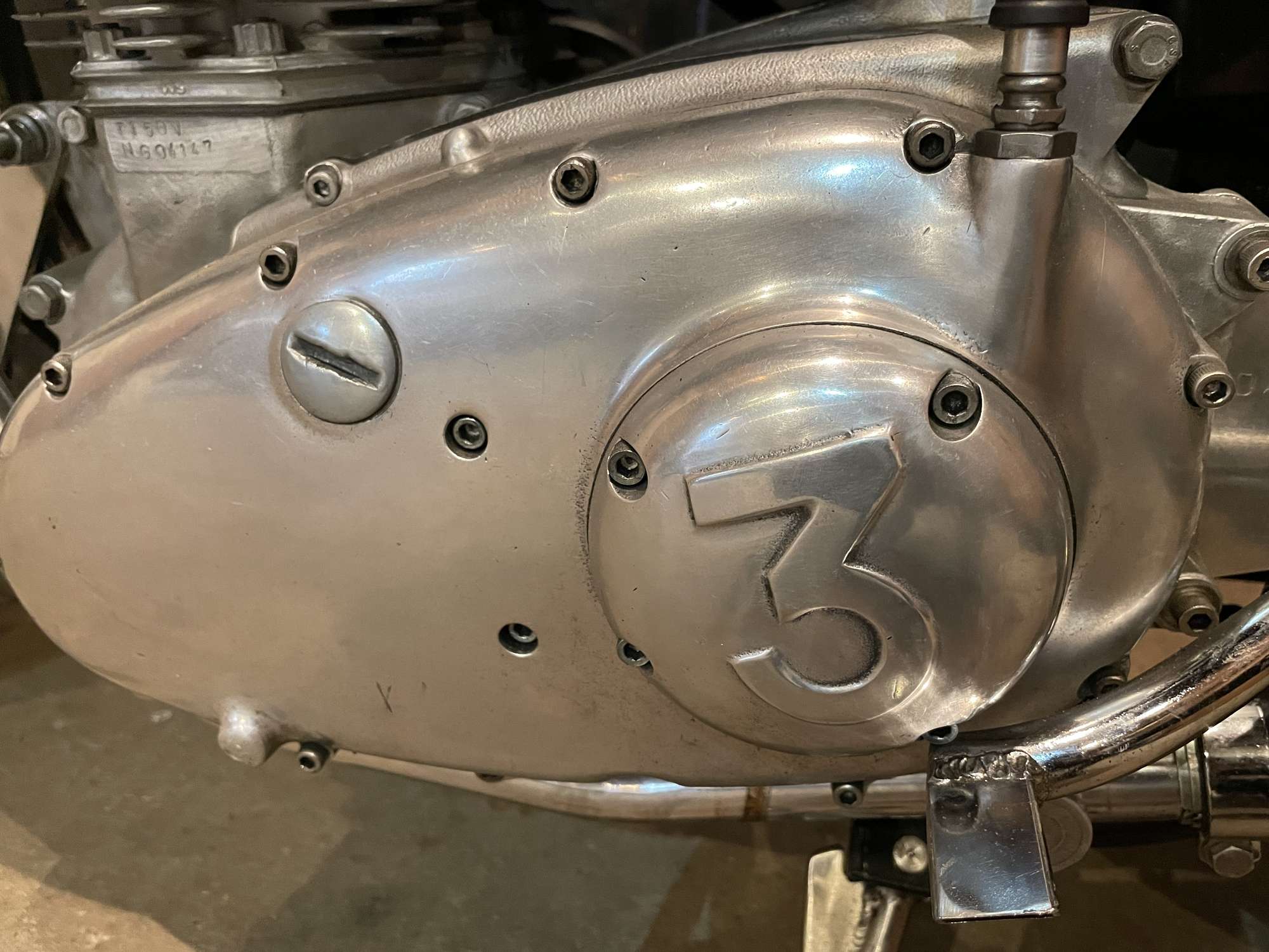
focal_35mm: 26
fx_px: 953
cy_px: 476
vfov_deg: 53.1
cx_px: 634
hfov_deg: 67.3
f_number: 1.6
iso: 500
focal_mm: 4.2
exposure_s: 1/50
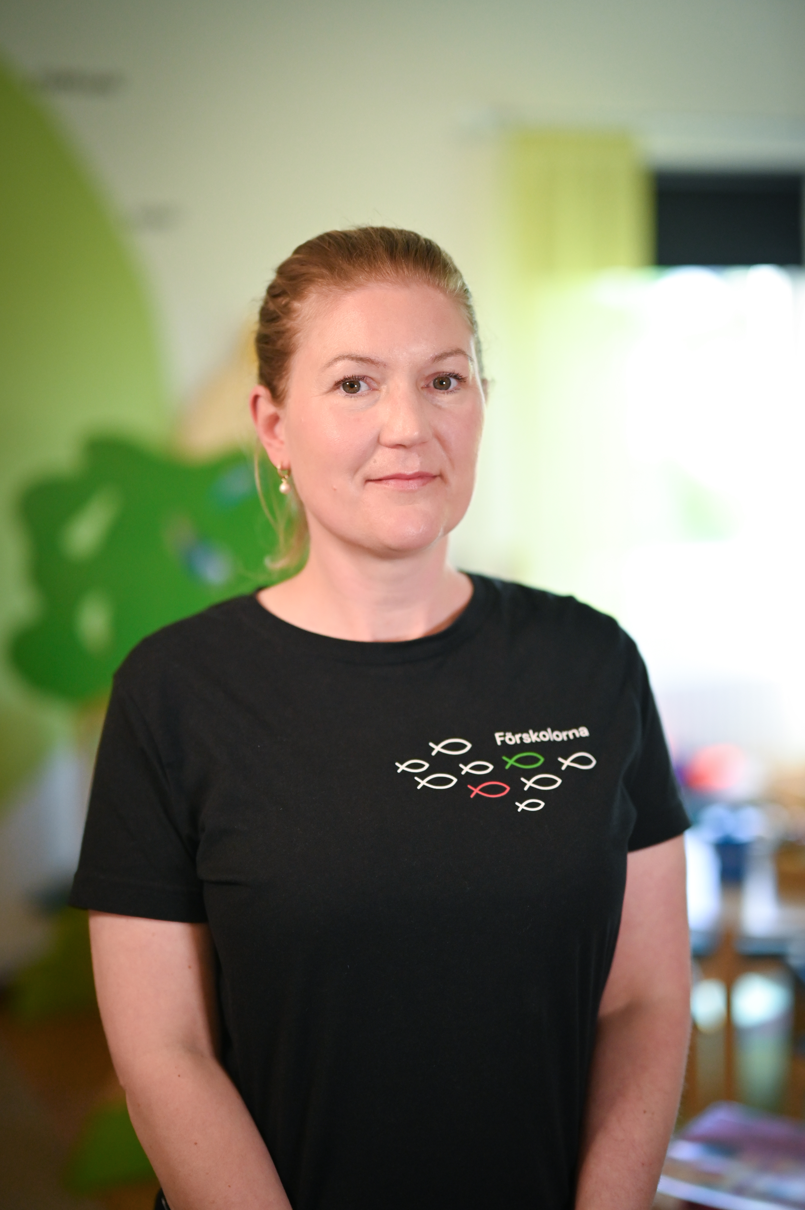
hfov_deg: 27.0
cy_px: 605
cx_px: 402
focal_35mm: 50
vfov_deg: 39.6
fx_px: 1679
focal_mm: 50
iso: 1600
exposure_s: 1/4000
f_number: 1.2
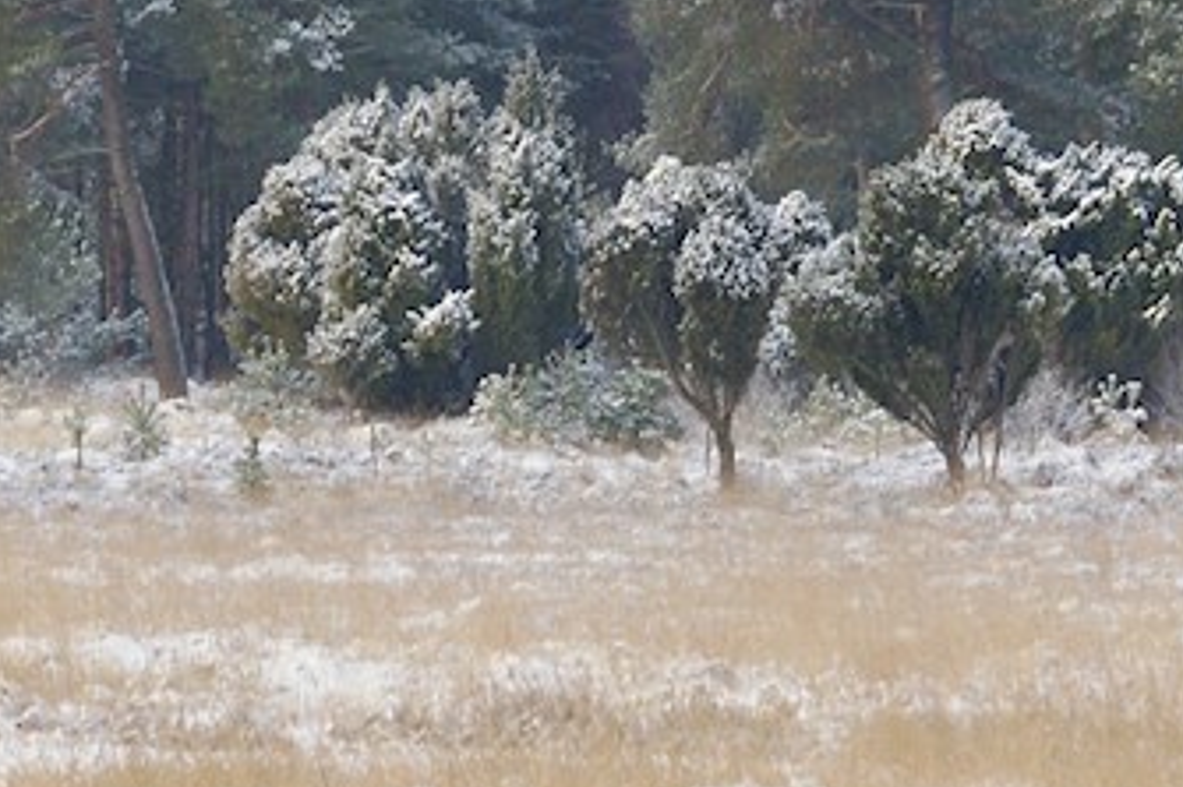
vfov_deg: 1.9
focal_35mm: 727
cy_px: 192
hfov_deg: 2.8
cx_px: 1066
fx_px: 23877
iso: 400
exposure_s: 1/200
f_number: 8
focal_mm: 130
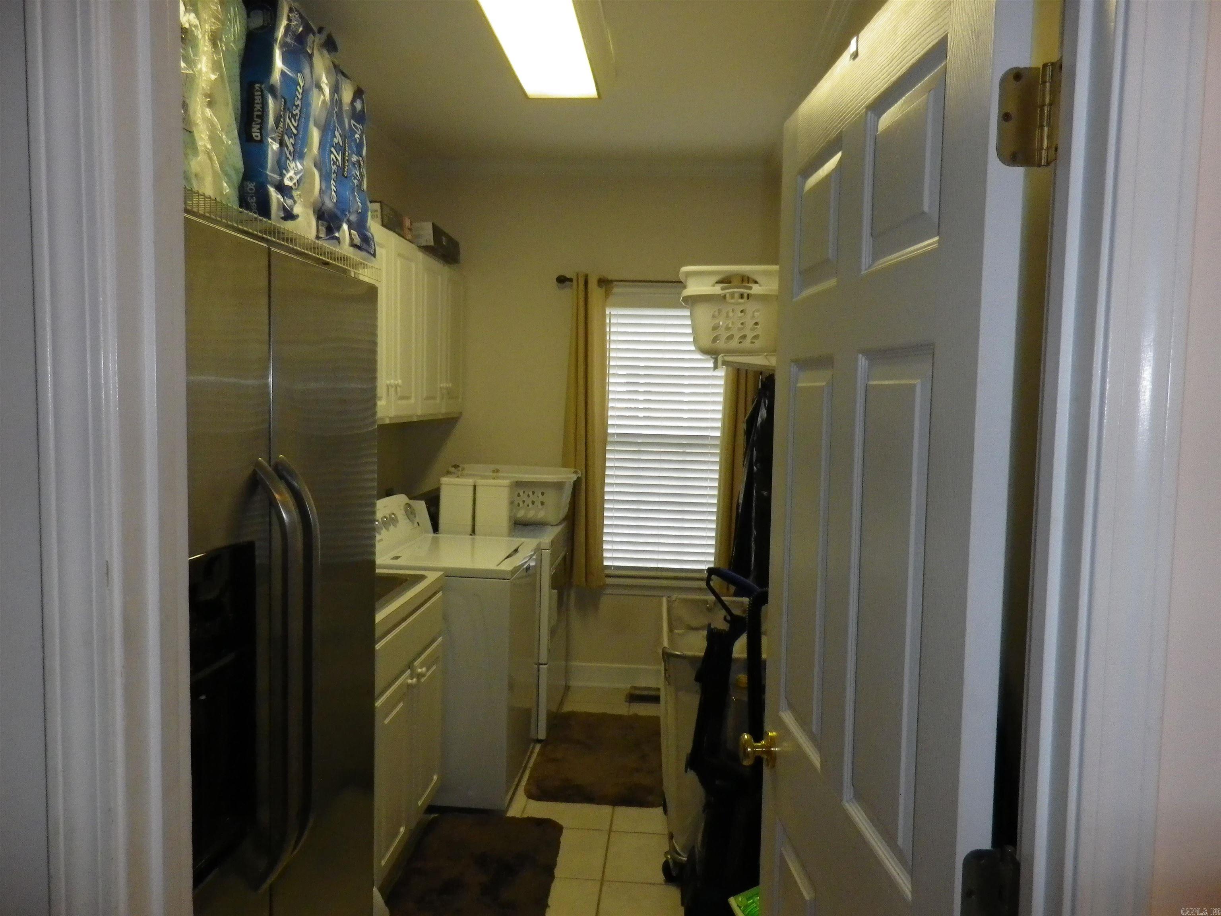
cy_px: 458
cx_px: 610
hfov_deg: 69.4
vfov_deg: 54.9
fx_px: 882
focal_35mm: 25
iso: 400
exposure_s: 1/50
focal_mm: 4.5
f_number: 3.5
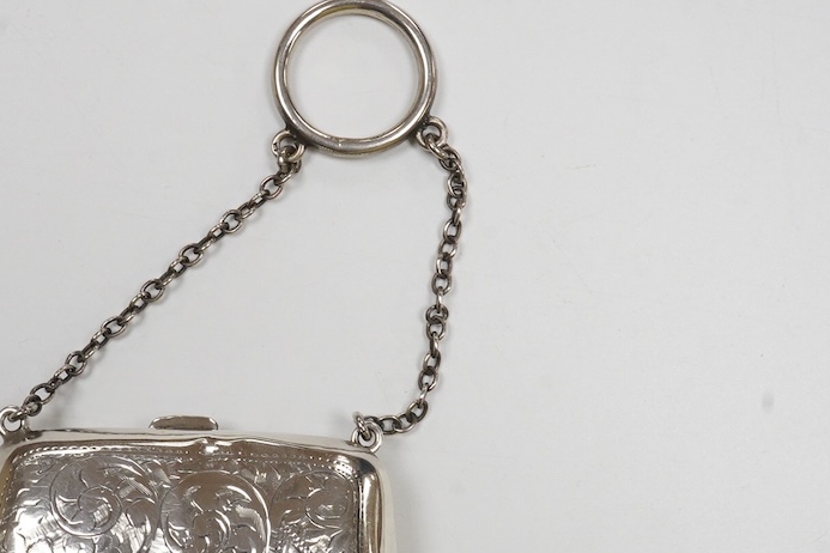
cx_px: 288
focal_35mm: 73
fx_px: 1683
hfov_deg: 27.6
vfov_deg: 18.6
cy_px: 393
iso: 2500
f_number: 20
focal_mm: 30
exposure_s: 1/100
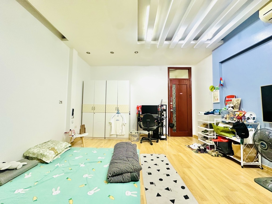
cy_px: 102
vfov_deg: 85.7
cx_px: 136
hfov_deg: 102.1
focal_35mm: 14
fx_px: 110
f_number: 2.2
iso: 500
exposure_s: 1/50
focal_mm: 2.22
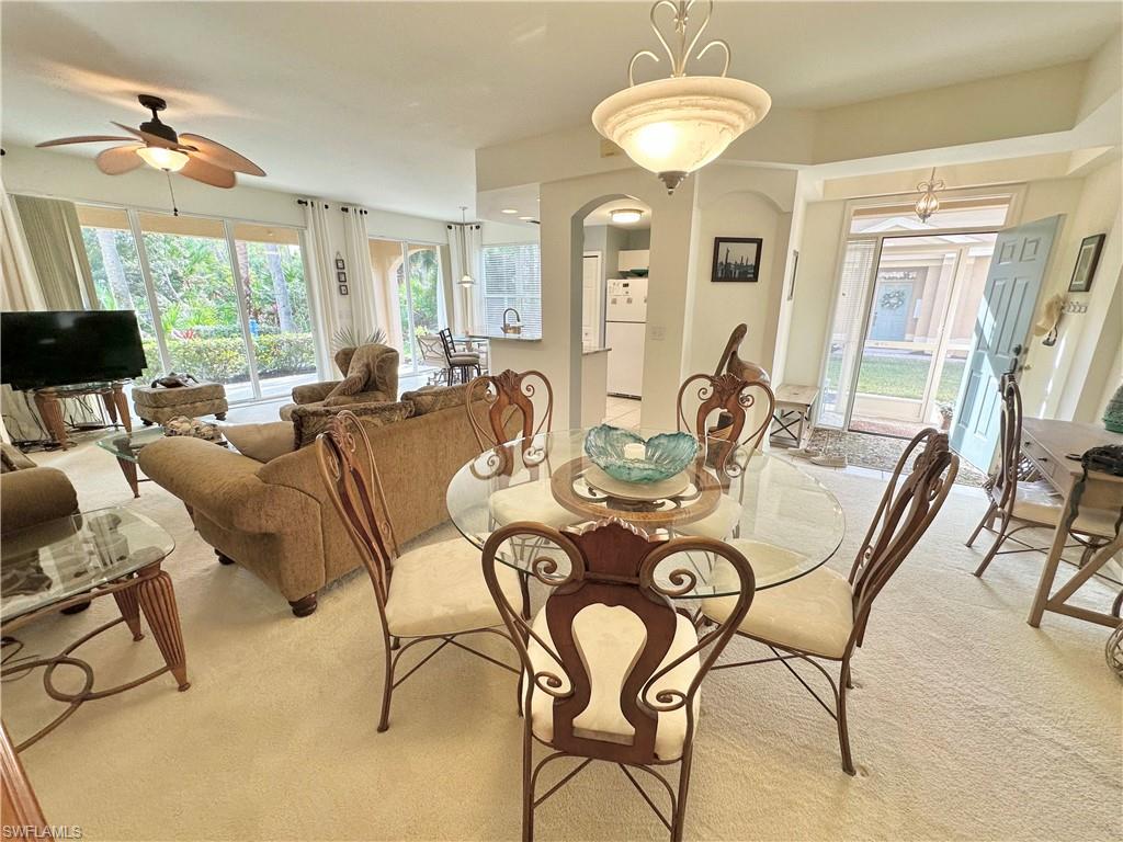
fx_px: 454
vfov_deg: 85.7
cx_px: 562
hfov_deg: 102.1
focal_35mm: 14
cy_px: 421
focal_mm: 2.22
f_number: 2.2
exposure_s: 1/120
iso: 100
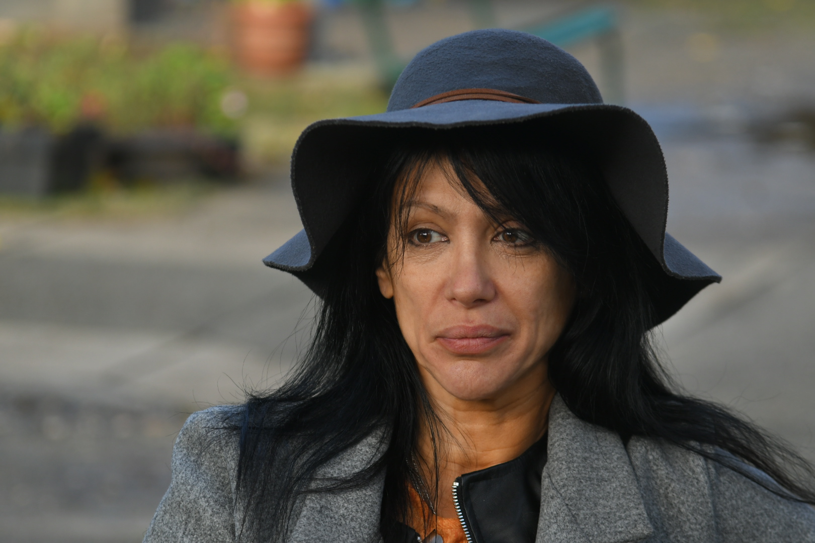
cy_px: 272
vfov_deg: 7.6
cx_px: 408
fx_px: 4075
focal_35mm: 180
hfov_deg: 11.4
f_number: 4
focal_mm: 120
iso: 400
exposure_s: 1/400
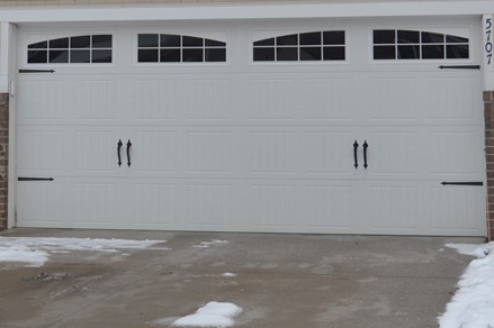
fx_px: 1426
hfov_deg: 19.6
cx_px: 146
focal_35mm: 104
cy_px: -29
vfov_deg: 12.9
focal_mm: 28
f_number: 6.3
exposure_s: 1/160
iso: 100
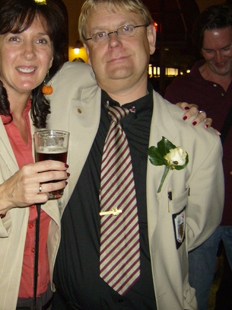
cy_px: 149
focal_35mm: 53
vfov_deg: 36.2
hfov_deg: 27.2
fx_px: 474
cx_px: 59
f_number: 2.8
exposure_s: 1/60
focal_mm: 6
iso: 200
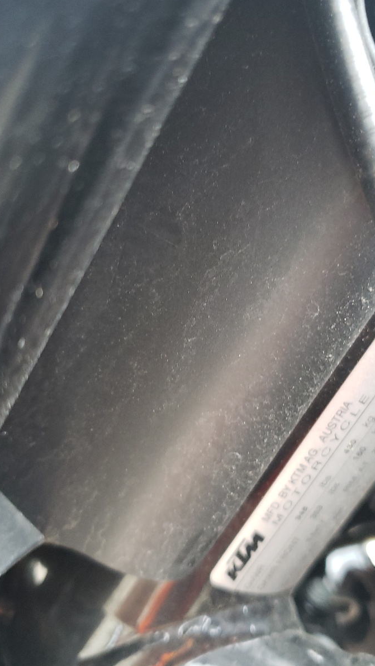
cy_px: 332
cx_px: 227
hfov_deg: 31.1
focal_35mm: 38
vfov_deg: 52.8
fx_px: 672
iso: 128
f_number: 1.5
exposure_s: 1/60.2
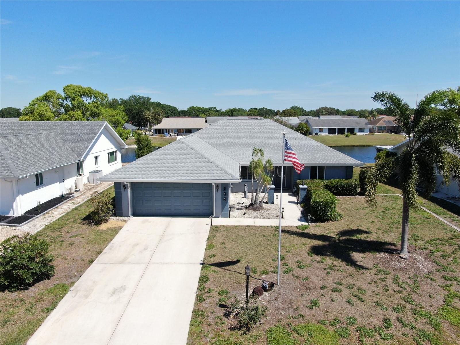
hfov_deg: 71.6
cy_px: 172
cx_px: 230
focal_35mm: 24
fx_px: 319
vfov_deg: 56.8
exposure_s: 1/1600
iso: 110
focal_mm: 4.39
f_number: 2.8
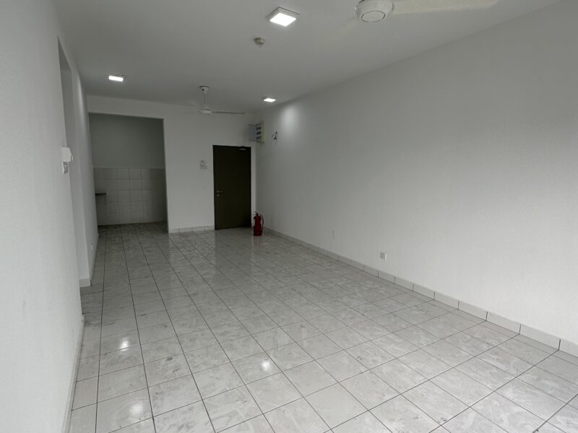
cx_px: 289
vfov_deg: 85.7
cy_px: 216
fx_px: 234
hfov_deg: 102.1
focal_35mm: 14
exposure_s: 1/240
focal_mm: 2.22
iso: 40
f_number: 2.2
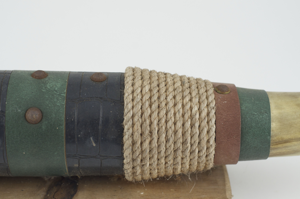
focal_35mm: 75
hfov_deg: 27.0
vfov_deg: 18.1
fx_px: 624
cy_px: 100
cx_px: 150
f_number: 4.5
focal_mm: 50
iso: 500
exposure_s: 1/125
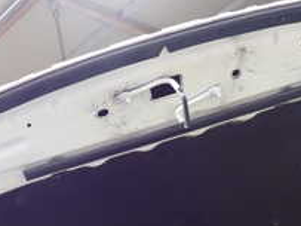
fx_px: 643
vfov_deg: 19.4
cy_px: 213
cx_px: 120
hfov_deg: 26.3
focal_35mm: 74
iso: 100
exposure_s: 1/80
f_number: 2.8
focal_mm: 4.5
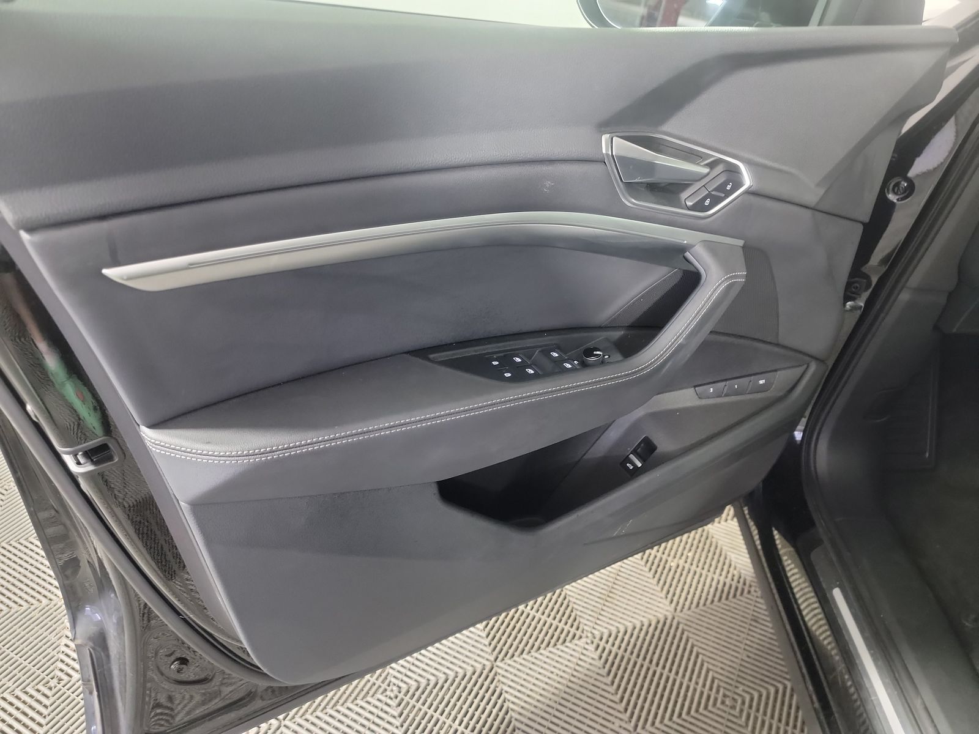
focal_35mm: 24
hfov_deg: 71.6
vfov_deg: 56.8
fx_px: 679
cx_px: 490
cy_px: 367
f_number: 1.8
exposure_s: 1/39
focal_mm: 6.7
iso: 942
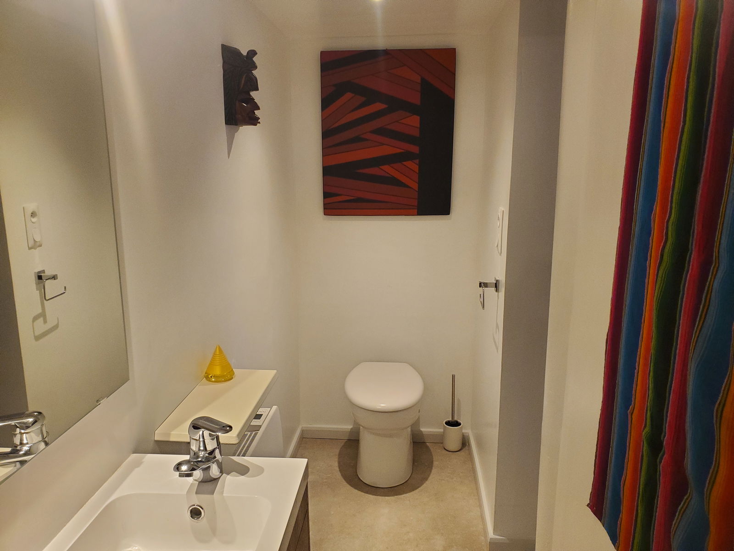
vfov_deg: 53.1
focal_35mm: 26
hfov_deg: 67.3
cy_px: 276
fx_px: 551
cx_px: 367
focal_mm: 4.3
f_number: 2.4
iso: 250
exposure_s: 1/100
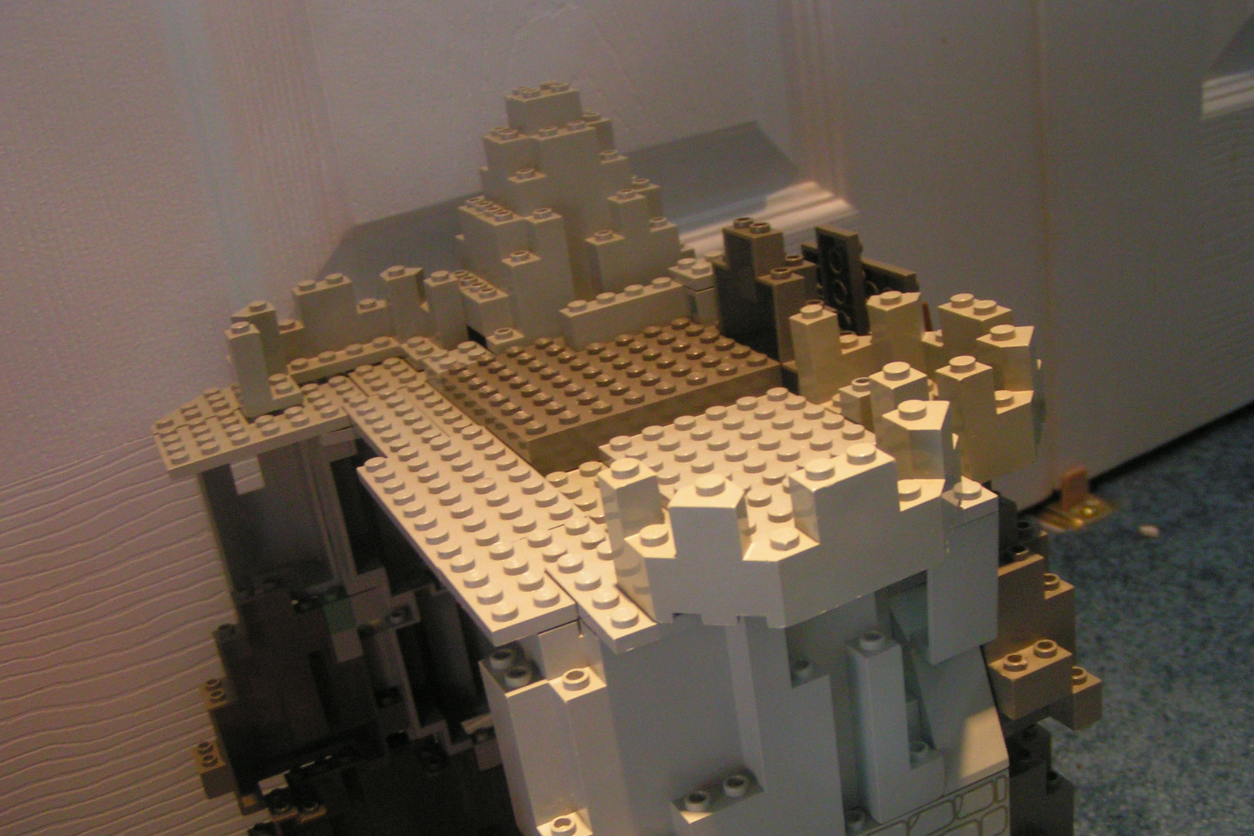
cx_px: 633
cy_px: 470
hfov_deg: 48.5
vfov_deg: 33.4
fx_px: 1393
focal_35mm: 40
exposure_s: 1/40
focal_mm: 5.8
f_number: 2.8
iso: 200
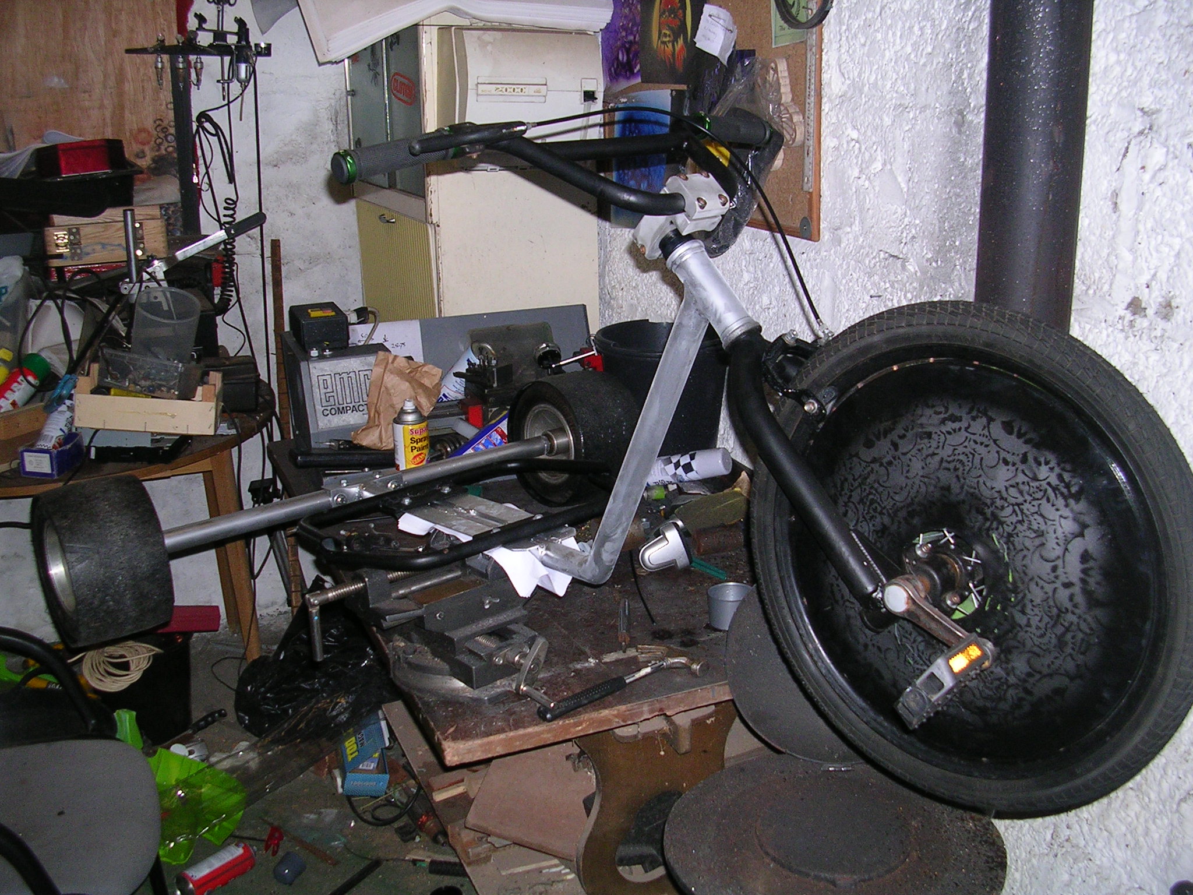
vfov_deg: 37.7
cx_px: 596
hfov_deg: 49.0
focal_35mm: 38
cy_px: 448
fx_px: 1310
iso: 91
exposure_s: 1/60.1
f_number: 2.8
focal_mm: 5.8
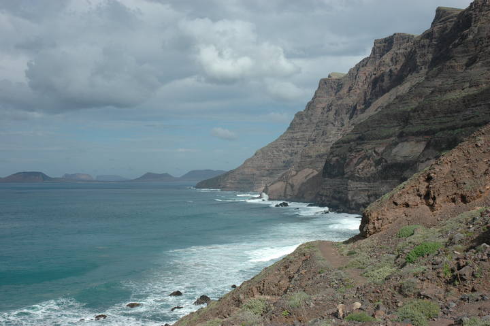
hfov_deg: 48.0
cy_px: 163
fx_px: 551
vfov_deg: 33.0
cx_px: 245
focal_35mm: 40
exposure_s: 1/500
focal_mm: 27
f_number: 11
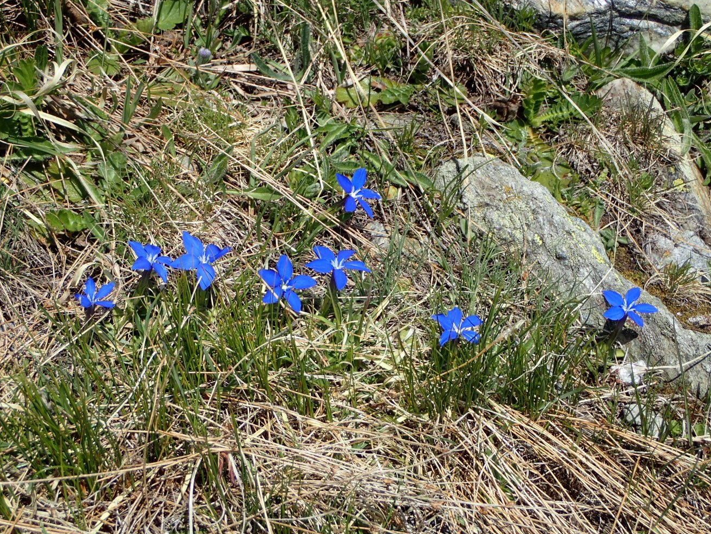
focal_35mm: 66
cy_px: 268
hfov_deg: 29.4
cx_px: 357
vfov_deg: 22.3
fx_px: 1356
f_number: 5
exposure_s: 1/500
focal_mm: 11.78
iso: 100
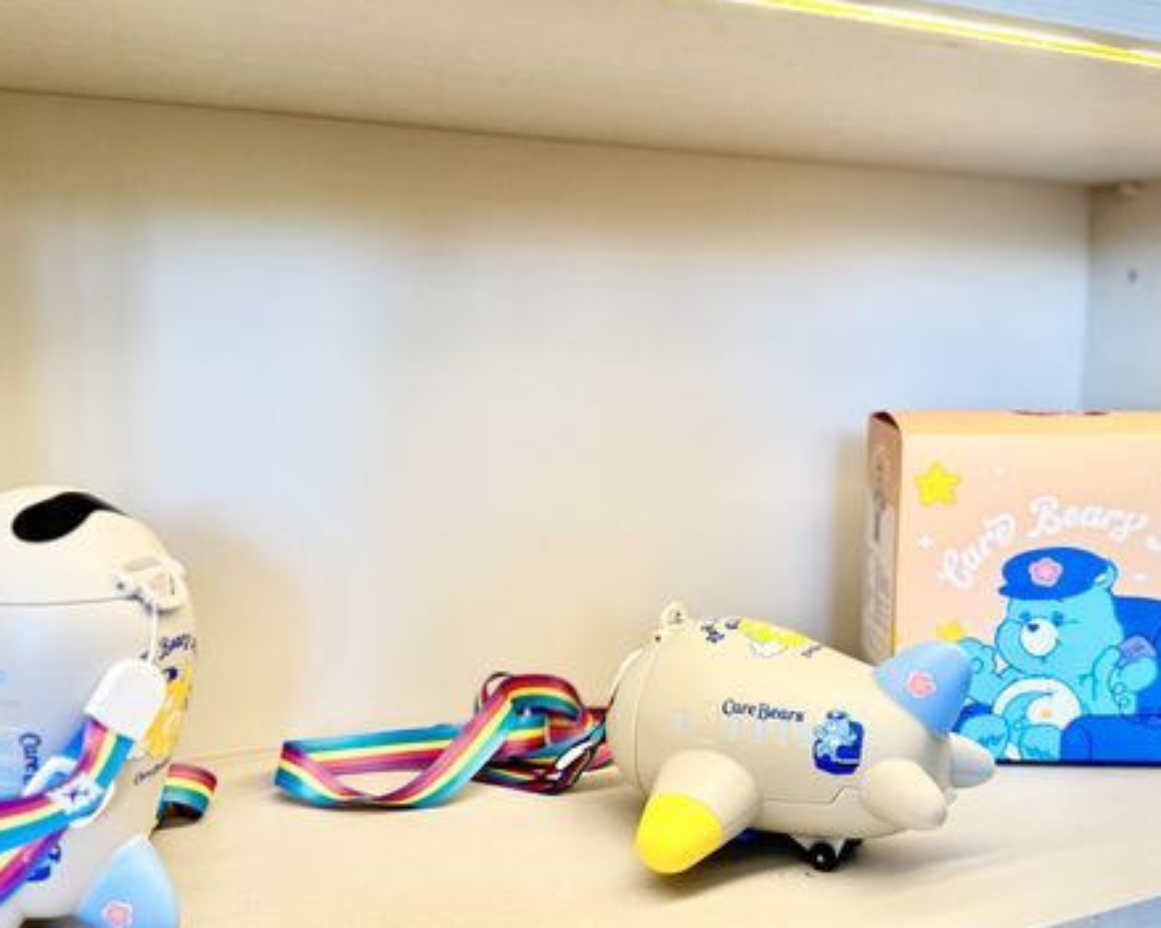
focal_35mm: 32
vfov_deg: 45.4
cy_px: 576
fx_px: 1099
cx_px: 524
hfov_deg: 55.6
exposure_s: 1/121
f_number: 1.78
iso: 200
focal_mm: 6.76
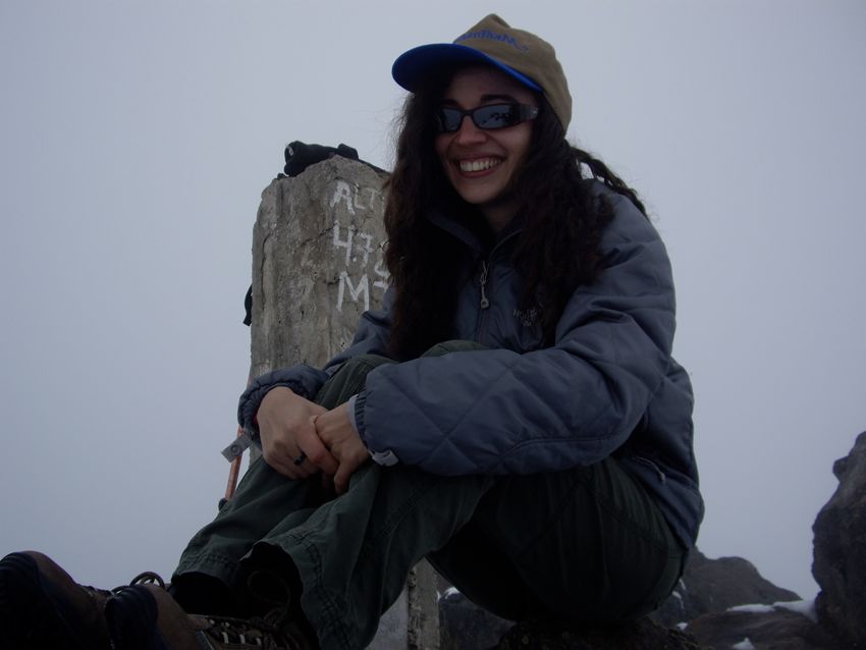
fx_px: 951
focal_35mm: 38
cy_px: 325
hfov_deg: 49.0
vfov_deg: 37.7
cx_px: 433
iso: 50
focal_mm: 7.9
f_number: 5.6
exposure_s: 1/200
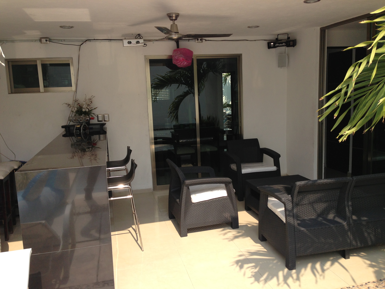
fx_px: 367
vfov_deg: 42.9
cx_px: 192
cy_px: 144
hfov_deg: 55.4
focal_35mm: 33
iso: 50
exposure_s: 1/809
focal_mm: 4.13
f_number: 2.4
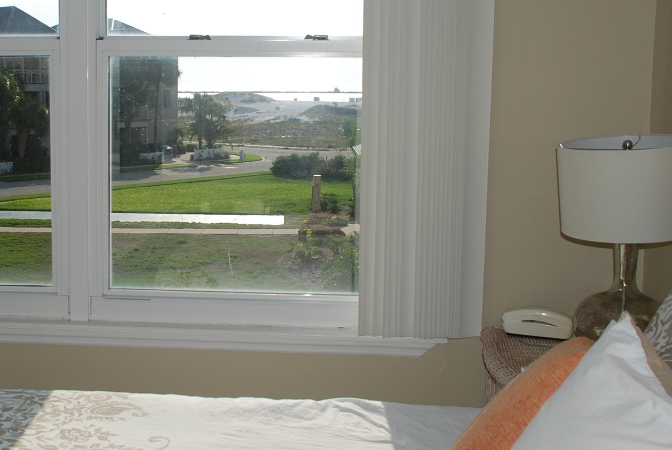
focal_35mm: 48
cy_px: 157
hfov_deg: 40.4
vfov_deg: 28.0
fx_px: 897
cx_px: 210
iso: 100
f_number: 8
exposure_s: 1/200
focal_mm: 22
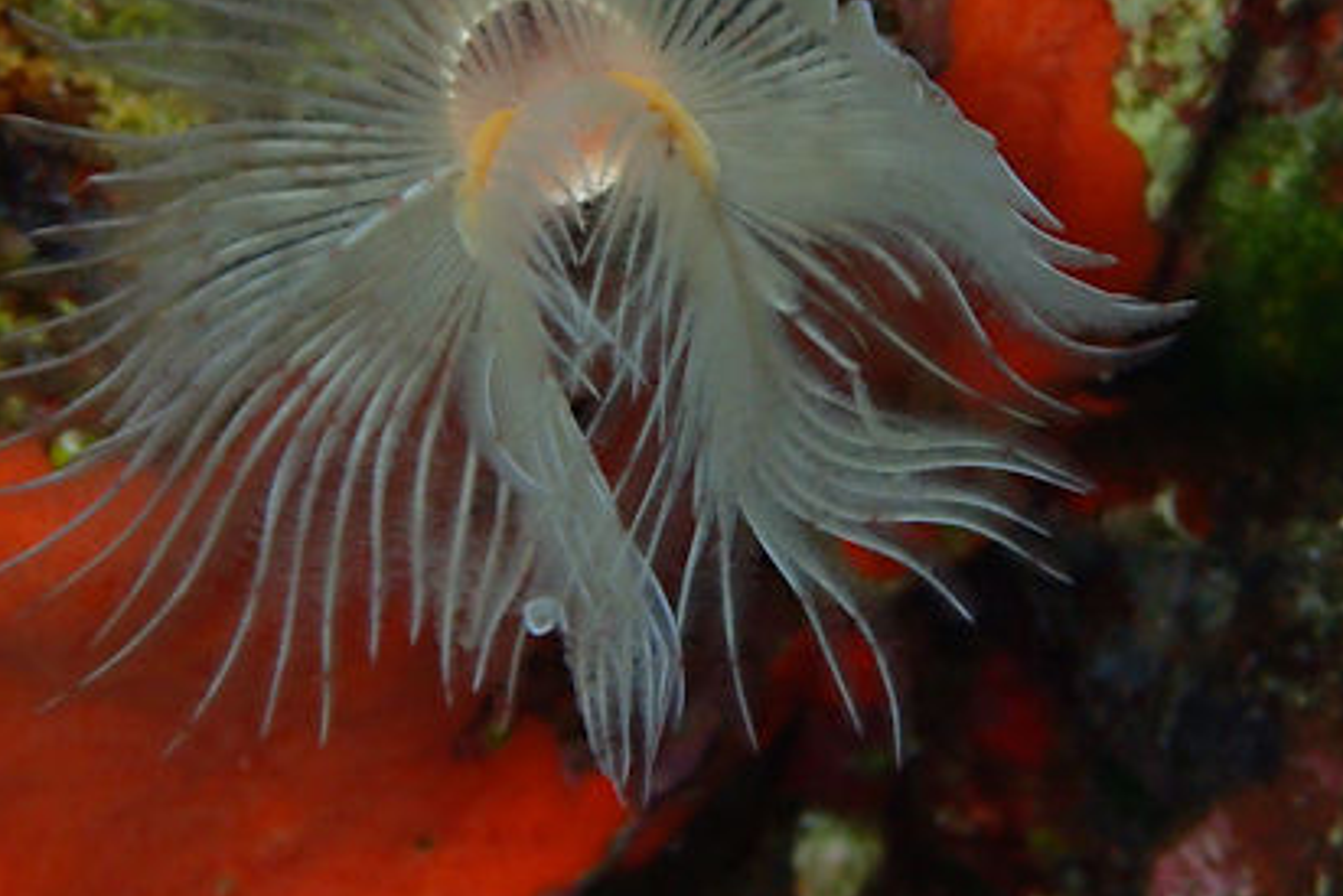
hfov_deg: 13.3
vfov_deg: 8.9
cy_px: 218
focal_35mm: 154
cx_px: 802
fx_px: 5747
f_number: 6.3
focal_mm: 18
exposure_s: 1/200
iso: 500
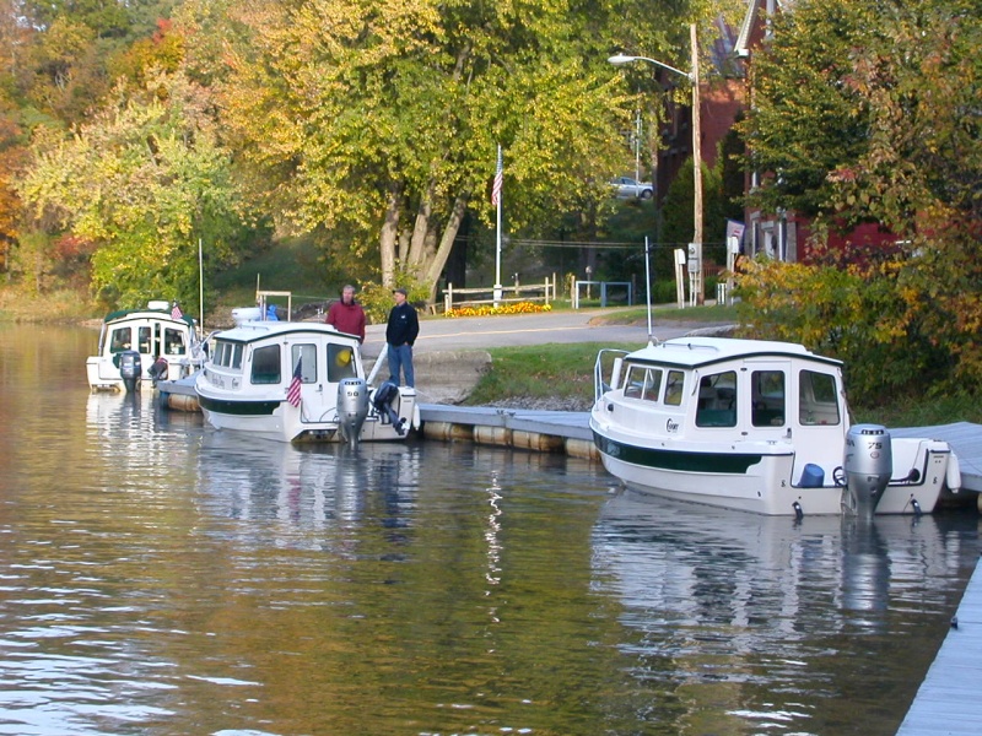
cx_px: 491
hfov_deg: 20.0
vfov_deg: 15.1
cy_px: 368
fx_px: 2780
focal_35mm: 98
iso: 100
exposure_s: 1/84.4
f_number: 4.6
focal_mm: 14.9
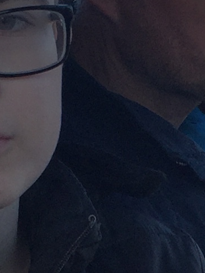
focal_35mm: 194
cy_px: 311
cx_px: 225
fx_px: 1532
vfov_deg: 10.1
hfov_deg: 7.6
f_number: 2.2
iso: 32
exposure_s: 1/460
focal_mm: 4.15
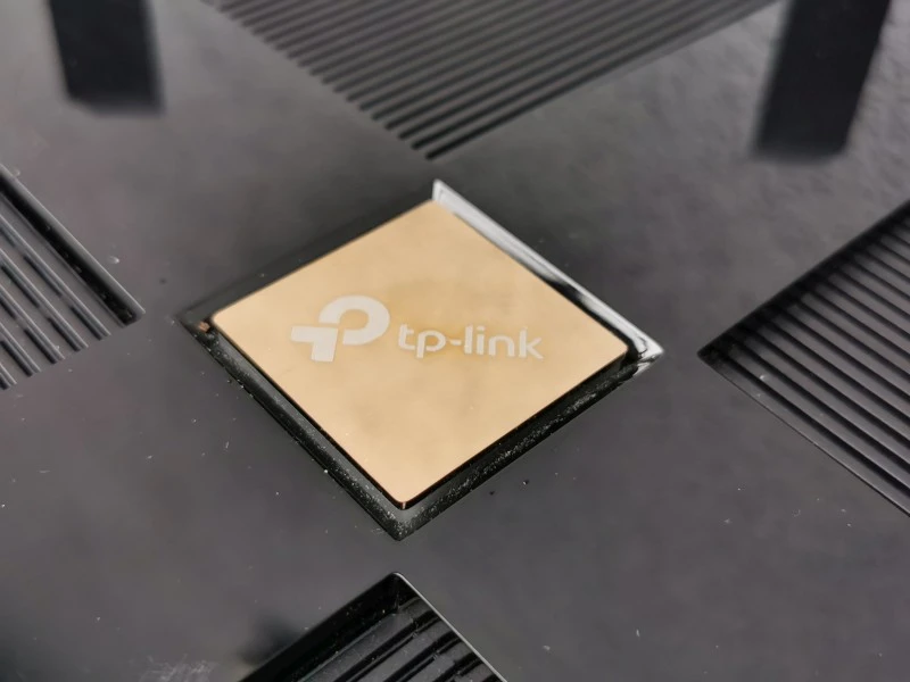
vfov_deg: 35.1
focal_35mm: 41
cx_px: 455
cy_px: 341
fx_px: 1078
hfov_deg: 45.8
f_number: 1.6
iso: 100
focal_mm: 5.56
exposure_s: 1/100
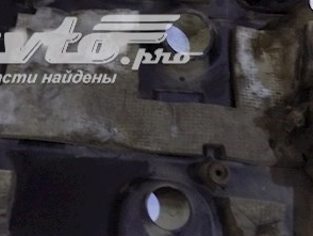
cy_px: 47
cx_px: 75
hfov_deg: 37.1
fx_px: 452
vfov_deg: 28.5
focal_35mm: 50
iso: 400
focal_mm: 4
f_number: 3.1
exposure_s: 1/13
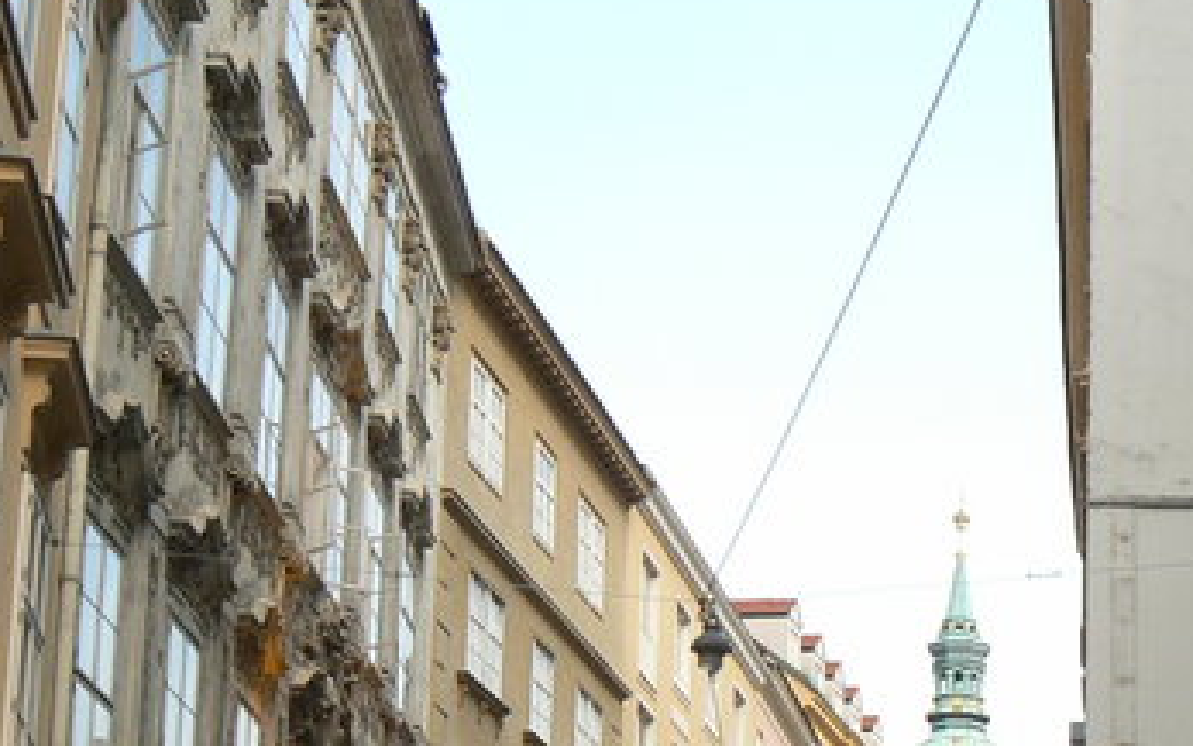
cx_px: 915
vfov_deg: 14.3
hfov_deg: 23.3
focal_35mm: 88
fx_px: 2862
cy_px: 925
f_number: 4
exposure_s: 1/100
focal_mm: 6
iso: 80
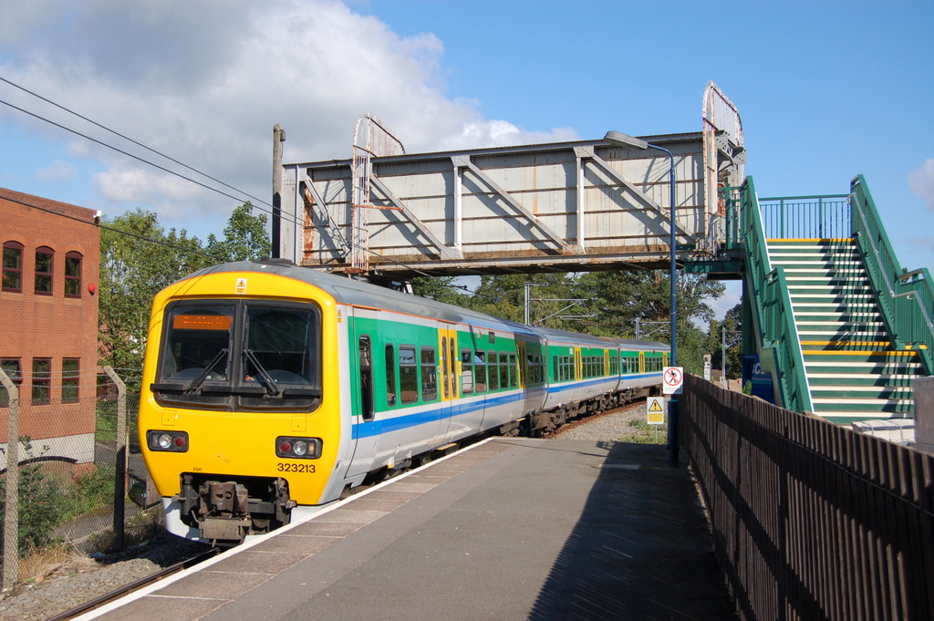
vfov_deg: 29.8
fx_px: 1167
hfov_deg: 43.6
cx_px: 467
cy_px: 310
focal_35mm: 45
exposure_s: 1/750
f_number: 5.6
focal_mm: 30
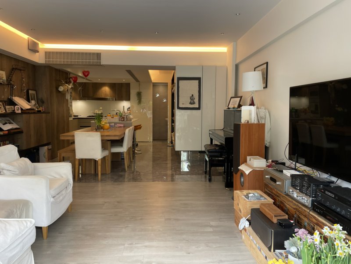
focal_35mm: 26
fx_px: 264
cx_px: 176
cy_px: 132
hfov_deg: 67.3
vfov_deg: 53.1
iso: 125
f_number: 1.6
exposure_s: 1/113
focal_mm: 4.2
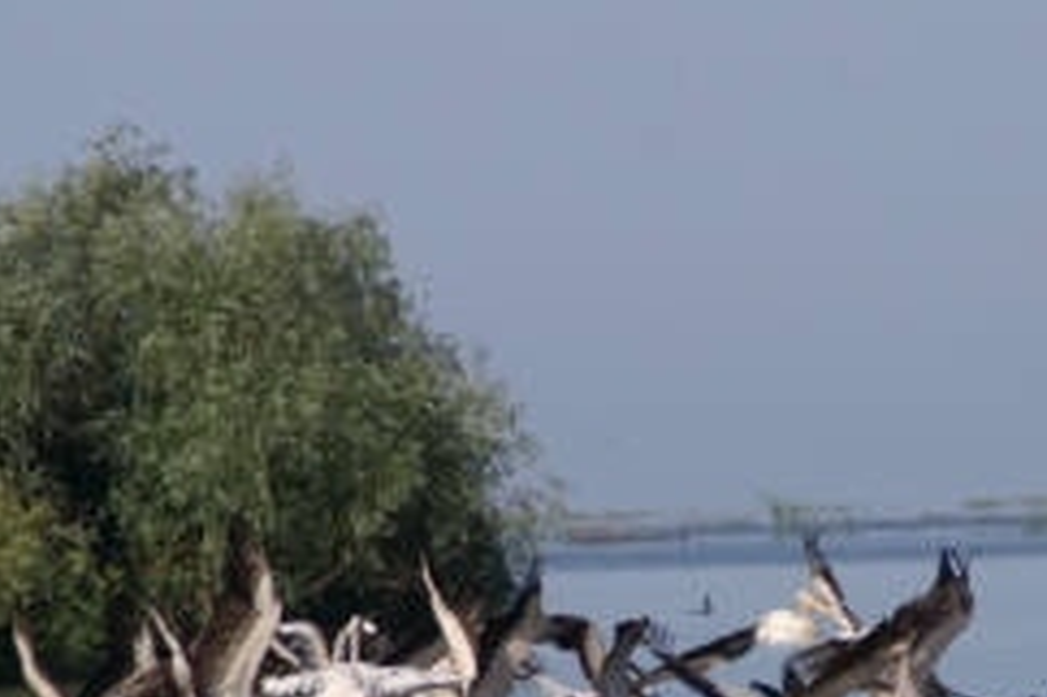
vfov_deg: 1.2
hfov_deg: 1.9
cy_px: 632
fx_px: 32347
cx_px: 606
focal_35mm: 1113
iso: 100
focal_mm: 400
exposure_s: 1/500
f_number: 8
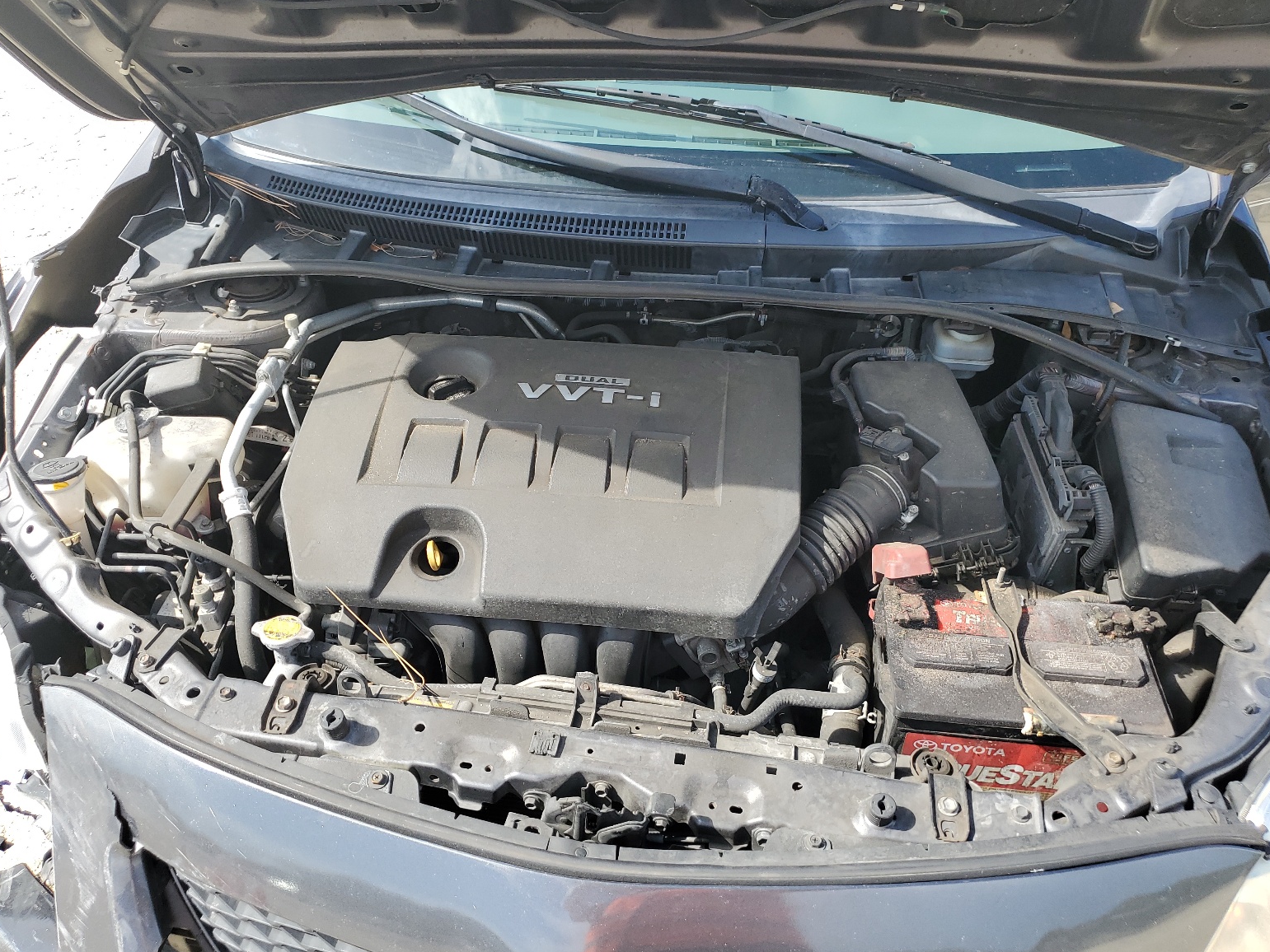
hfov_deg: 65.3
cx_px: 648
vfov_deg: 51.4
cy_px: 491
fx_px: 991
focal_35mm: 27
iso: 50
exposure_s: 1/833
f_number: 1.5
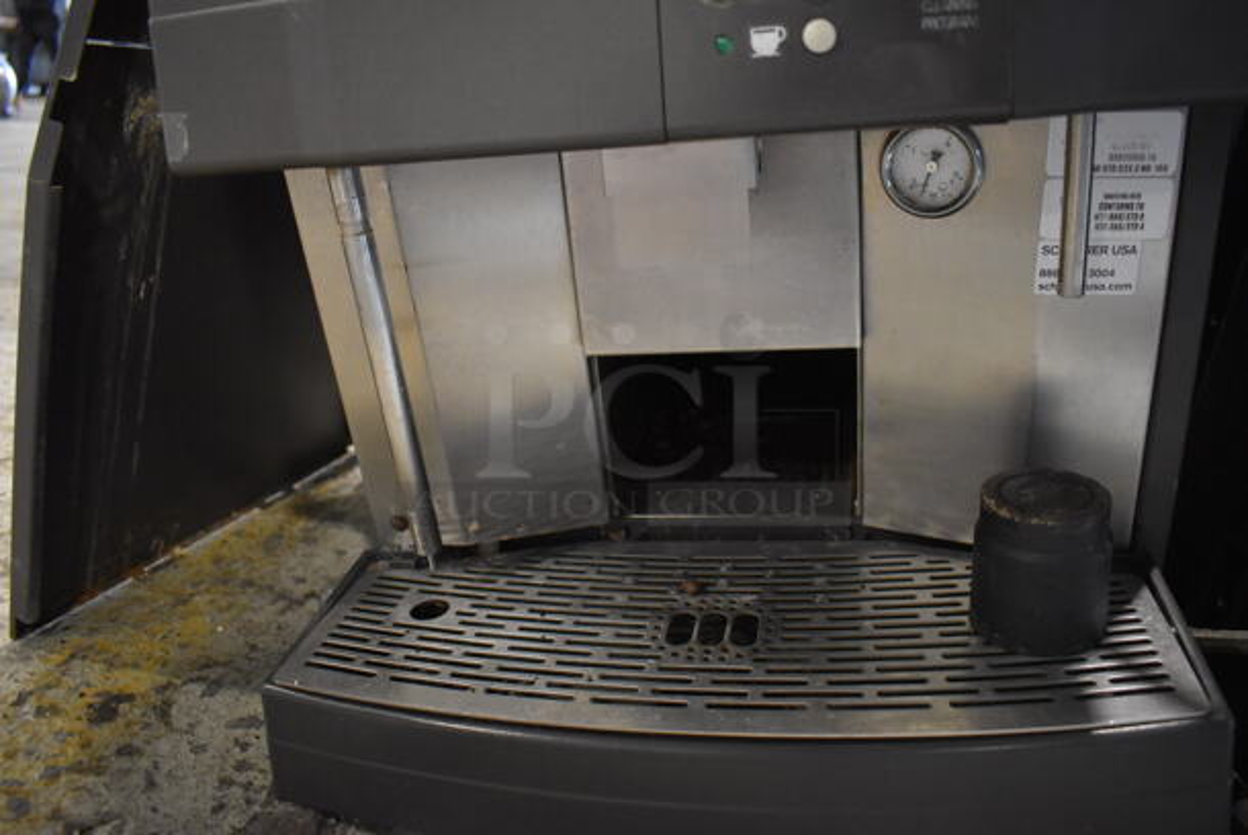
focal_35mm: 27
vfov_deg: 48.0
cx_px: 624
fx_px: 937
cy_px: 418
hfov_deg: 67.3
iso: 3600
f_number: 3.5
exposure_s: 1/125
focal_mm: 18
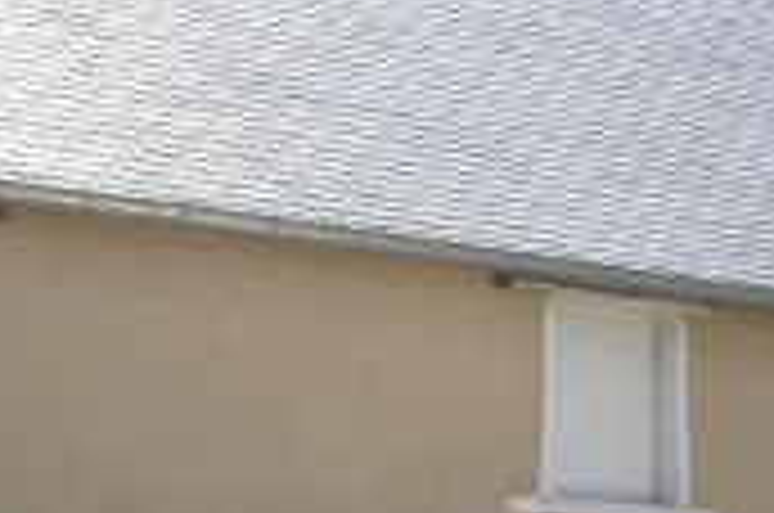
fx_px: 3369
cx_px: 122
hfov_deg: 13.0
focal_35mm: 157
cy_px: 360
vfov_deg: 8.7
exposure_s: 1/281
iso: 100
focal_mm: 7.85
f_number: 7.5
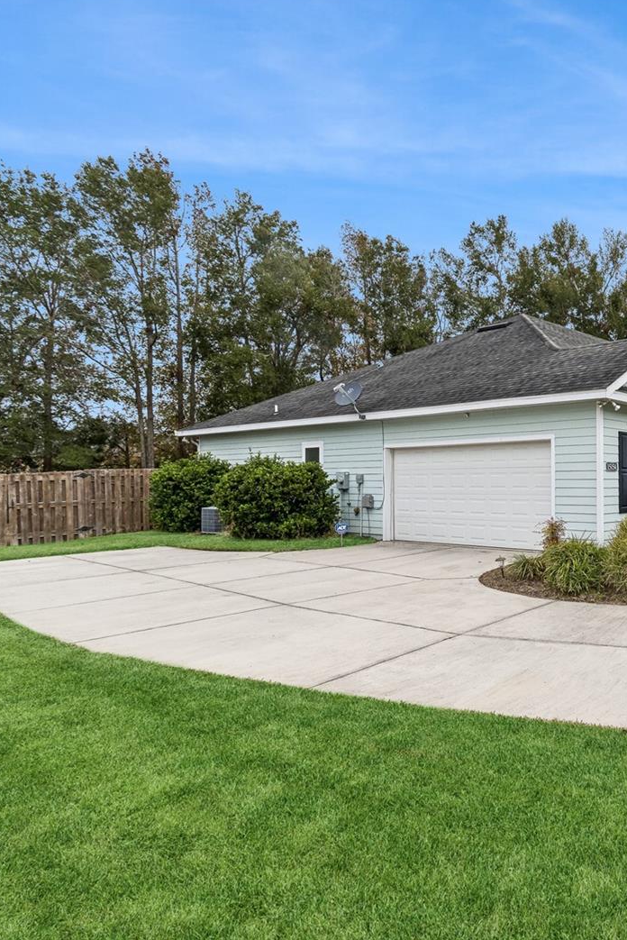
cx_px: 613
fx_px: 600
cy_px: 470
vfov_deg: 76.1
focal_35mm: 23
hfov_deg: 46.9
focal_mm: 10
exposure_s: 1/640
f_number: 8
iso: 200
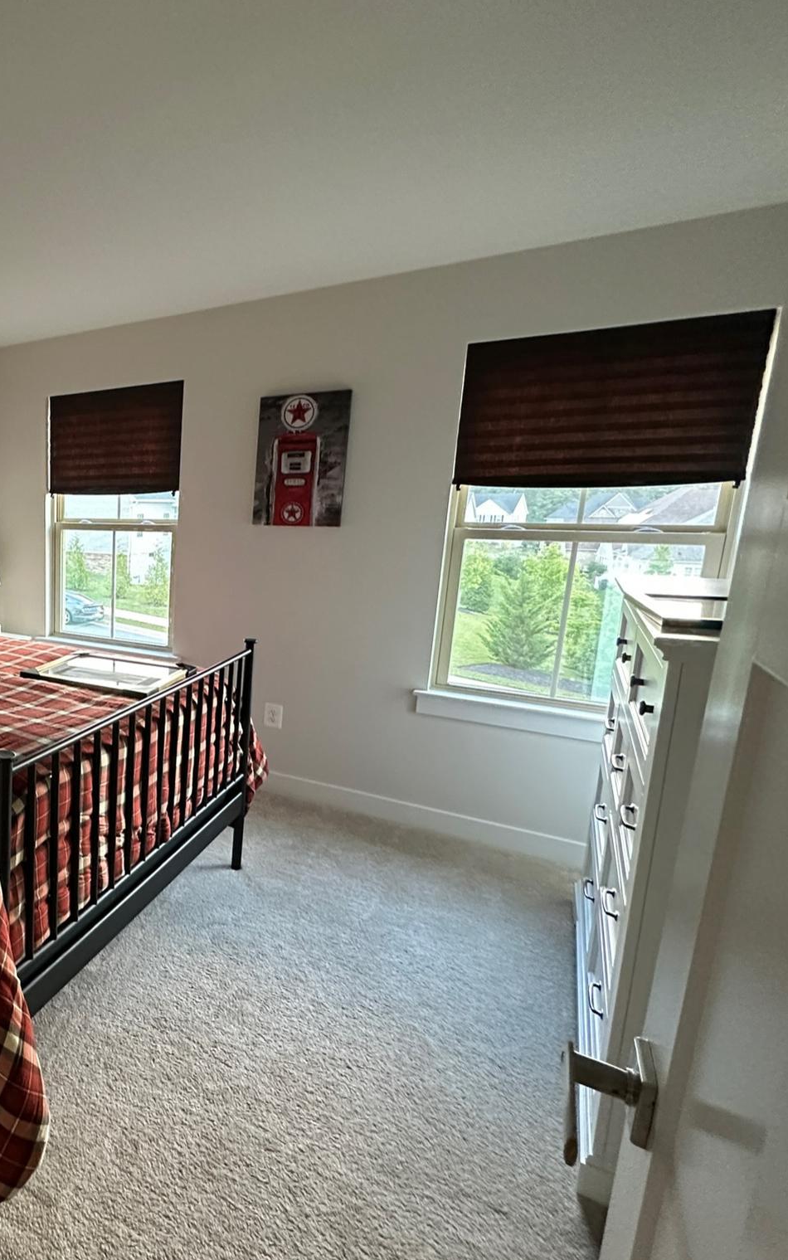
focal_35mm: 20
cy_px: 634
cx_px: 23
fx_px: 687
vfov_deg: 85.1
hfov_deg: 50.0
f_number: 2.2
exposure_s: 1/60
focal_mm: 2.22
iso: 640
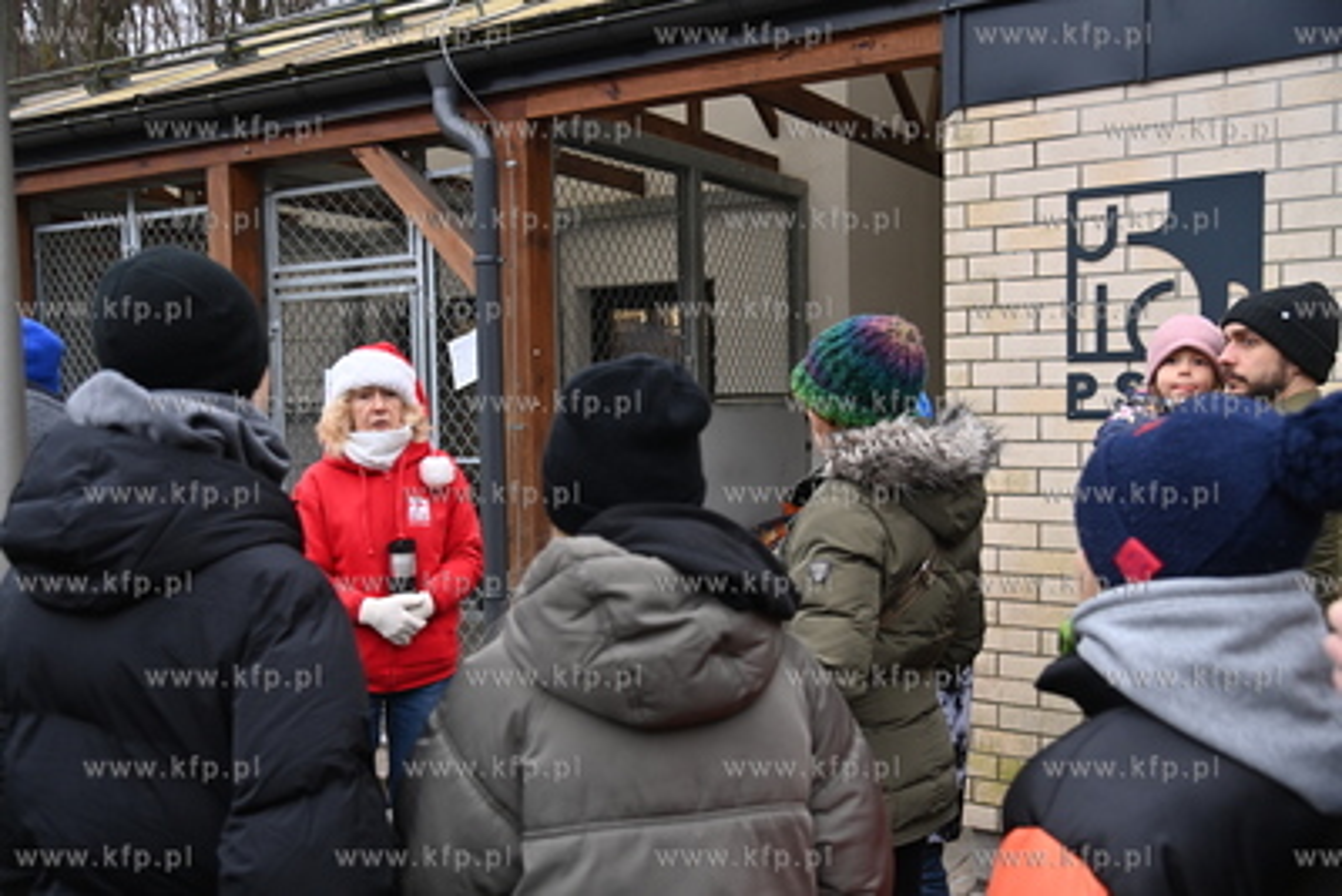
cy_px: 448
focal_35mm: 34
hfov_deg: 55.8
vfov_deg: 38.9
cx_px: 671
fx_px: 1268
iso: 1250
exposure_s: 1/250
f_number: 4
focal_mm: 34
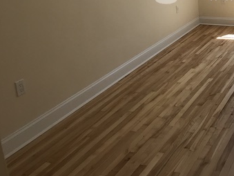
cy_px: -17
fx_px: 447
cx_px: 273
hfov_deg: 26.5
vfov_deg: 21.2
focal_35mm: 66
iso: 25
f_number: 1.8
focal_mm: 3.99
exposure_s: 1/120
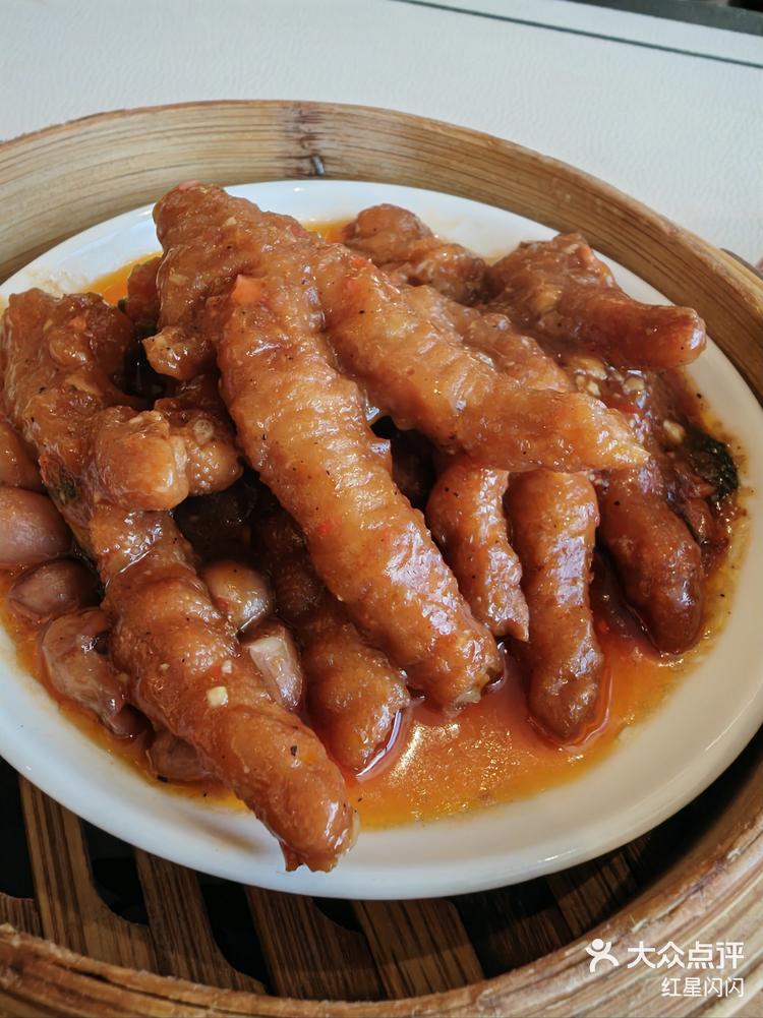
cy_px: 509
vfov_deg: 67.3
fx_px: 765
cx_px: 382
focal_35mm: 26
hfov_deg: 53.0
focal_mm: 2.16
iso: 250
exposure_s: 1/60.2
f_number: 2.2
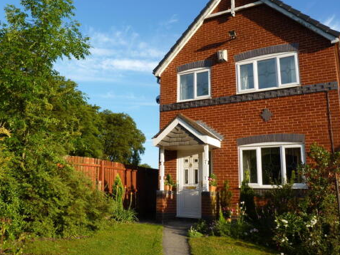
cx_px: 142
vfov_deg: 42.9
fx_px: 324
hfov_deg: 55.1
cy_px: 118
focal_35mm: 33
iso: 80
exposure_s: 1/200
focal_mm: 4.8
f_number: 4
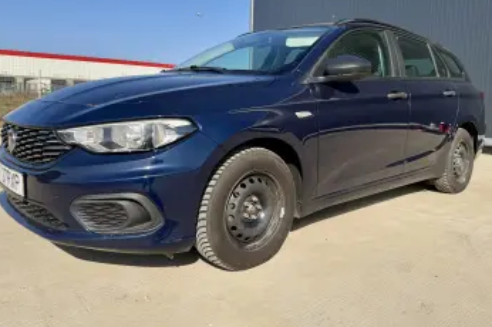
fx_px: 355
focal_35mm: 26
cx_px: 240
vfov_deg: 49.3
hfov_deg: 69.4
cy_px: 142
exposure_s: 1/4975
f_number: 1.78
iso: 80
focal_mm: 6.76
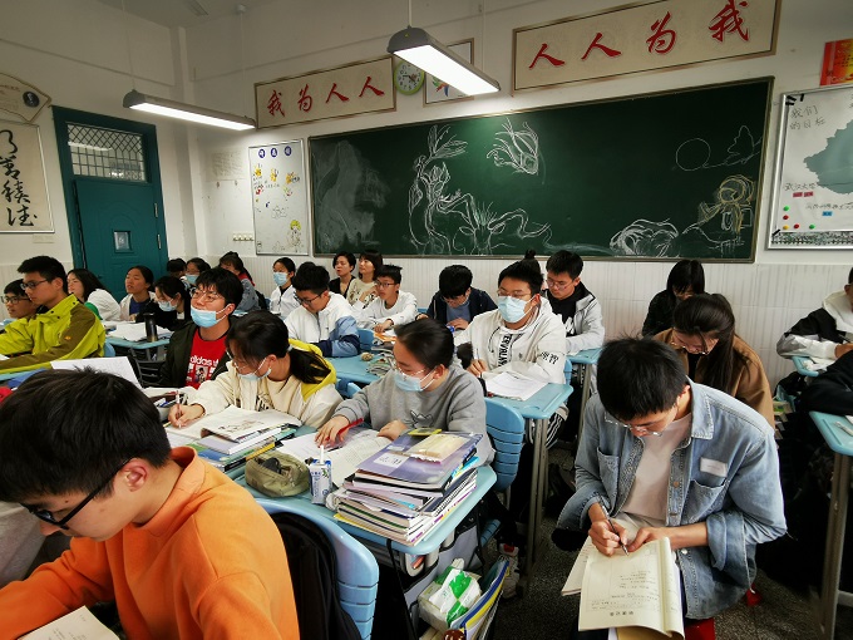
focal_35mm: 19
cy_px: 320
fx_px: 468
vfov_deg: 68.7
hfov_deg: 84.7
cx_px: 426
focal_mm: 2.26
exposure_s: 1/50
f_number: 2.2
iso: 125
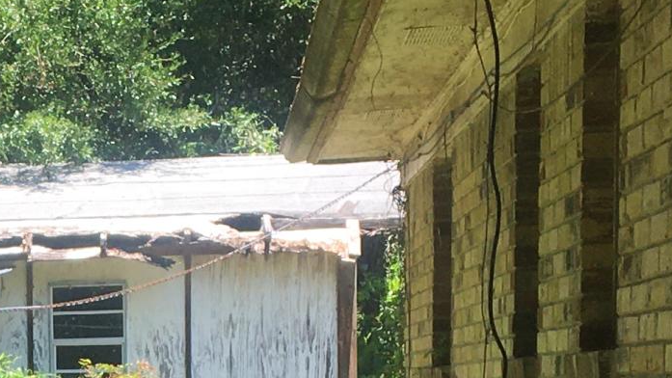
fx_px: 2423
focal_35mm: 136
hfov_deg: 15.2
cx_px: -141
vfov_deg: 8.7
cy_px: 614
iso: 25
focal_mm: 4.15
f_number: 2.2
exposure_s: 1/413
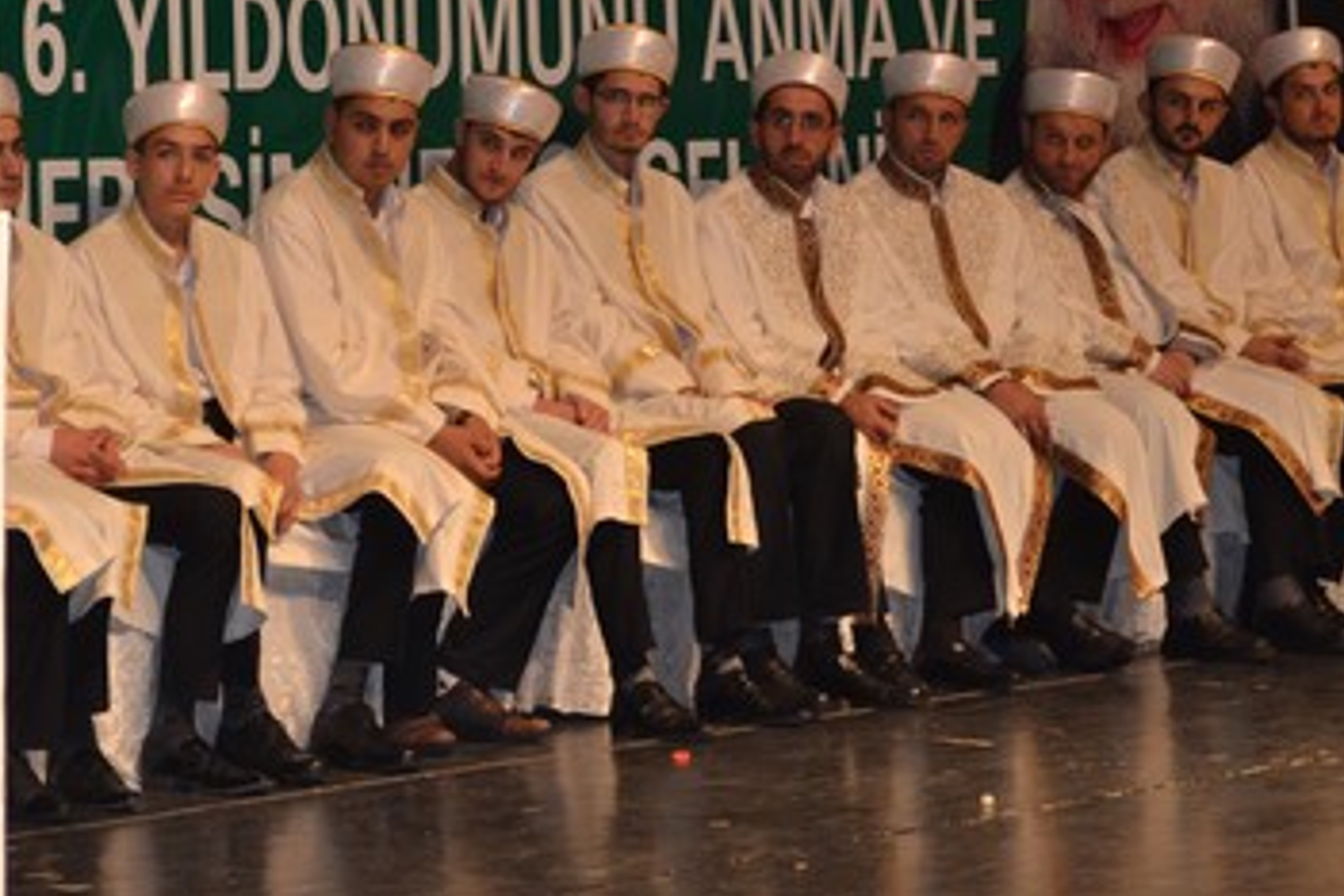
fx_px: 4814
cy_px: 59
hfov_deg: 15.8
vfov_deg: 10.6
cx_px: 299
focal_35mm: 129
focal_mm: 45
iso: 900
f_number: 5.3
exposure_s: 1/60
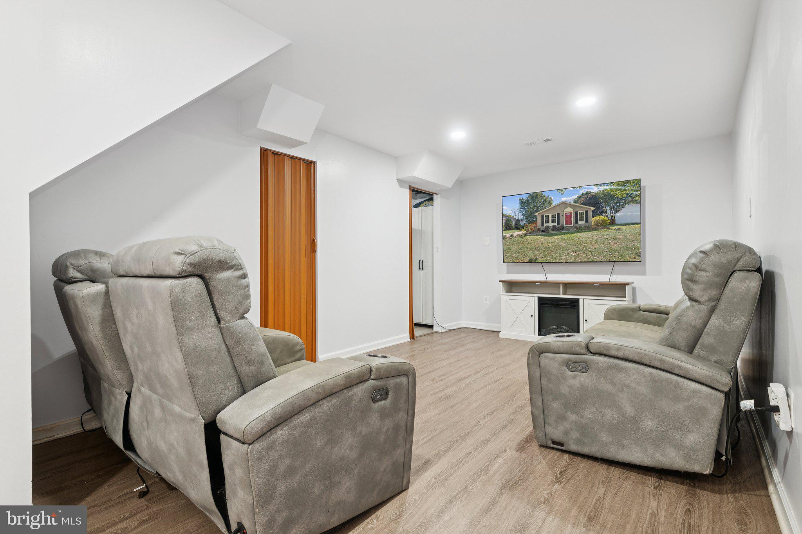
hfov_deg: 96.7
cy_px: 267
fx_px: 356
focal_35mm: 16
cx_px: 401
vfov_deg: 73.7
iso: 640
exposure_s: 1/10
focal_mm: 16
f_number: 8
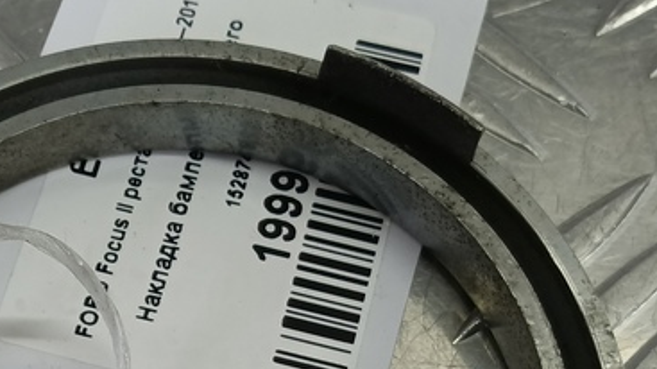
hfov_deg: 29.7
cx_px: 175
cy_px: 444
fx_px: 1219
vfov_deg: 16.5
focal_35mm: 70
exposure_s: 1/100
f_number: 1.6
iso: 155
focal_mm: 4.11
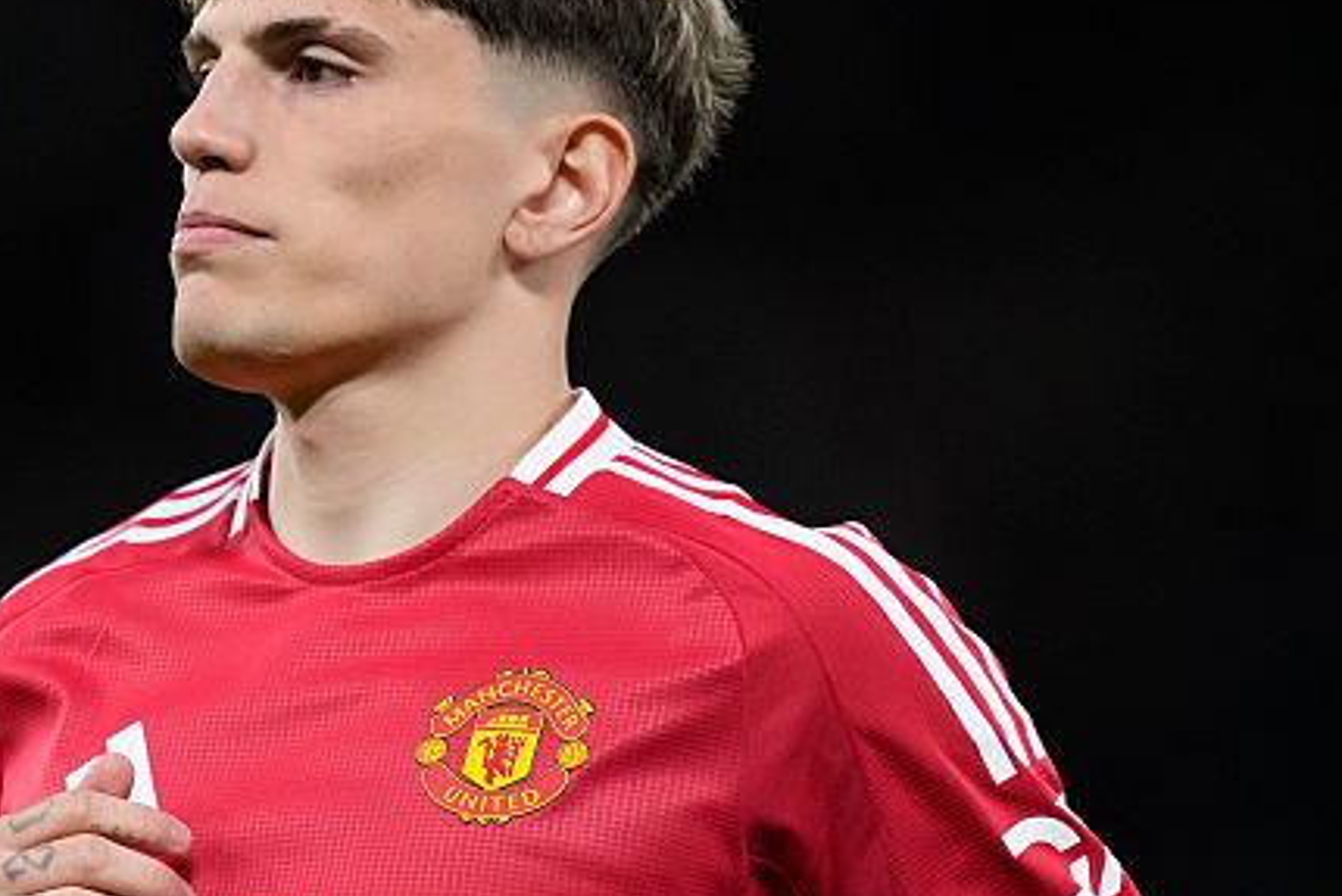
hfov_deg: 2.2
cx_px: -59
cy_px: 698
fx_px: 35498
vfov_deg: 1.4
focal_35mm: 952
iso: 3200
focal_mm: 400
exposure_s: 1/2500
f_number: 2.8
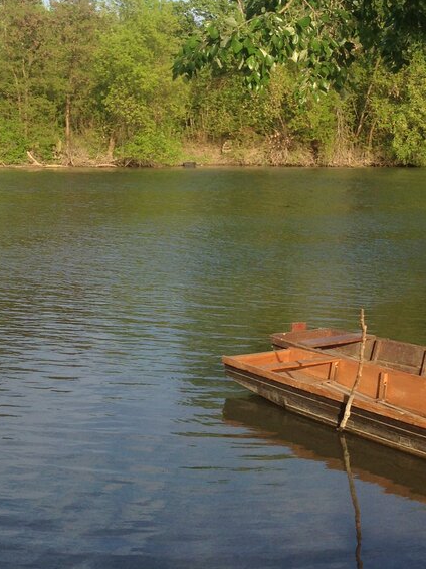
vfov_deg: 27.4
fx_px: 1149
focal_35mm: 70
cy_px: 135
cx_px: 284
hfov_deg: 20.9
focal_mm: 4.12
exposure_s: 1/742
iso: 50
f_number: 2.4
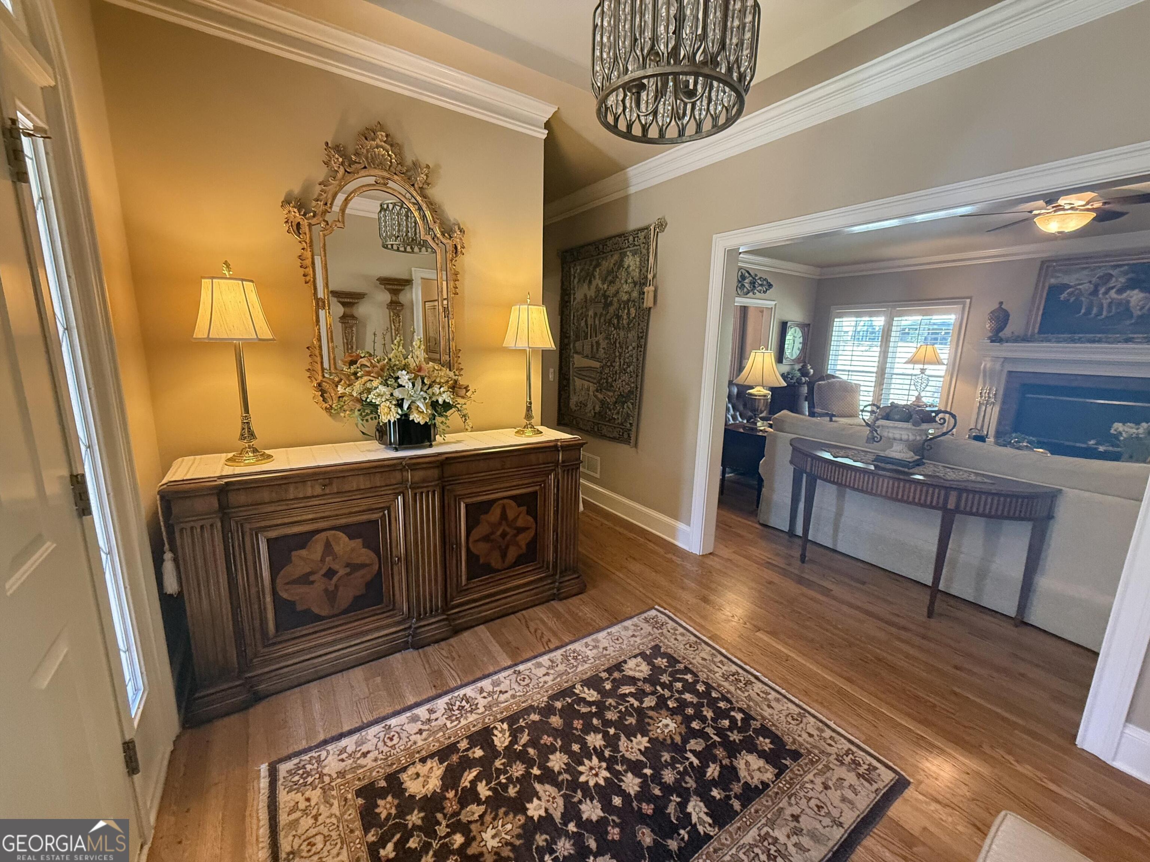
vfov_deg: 85.7
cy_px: 431
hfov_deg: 102.1
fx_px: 465
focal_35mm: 14
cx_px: 575
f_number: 2.2
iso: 500
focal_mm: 2.22
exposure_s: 1/60
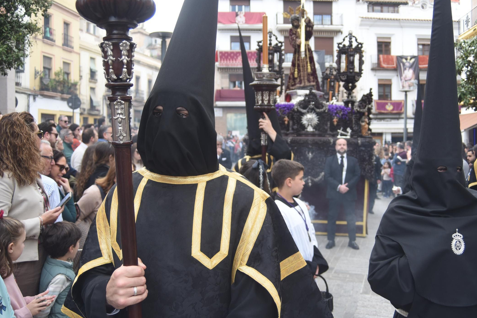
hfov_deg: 53.0
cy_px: 141
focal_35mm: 36
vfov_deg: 36.8
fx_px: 477
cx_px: 261
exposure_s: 1/320
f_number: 5.6
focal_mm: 29
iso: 280
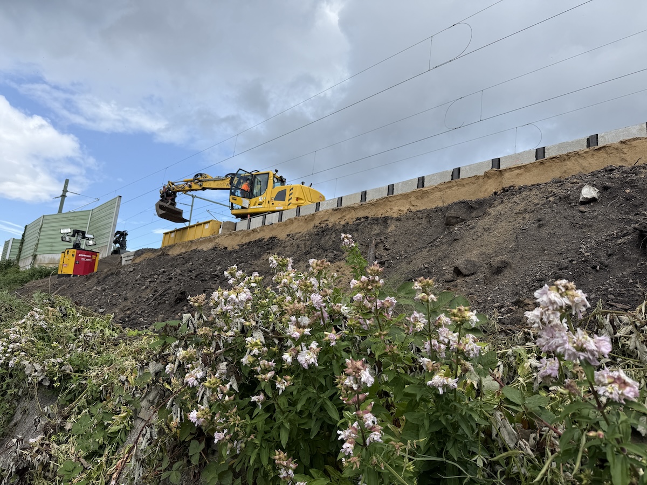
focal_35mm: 24
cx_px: 324
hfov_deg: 71.6
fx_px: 449
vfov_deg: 56.8
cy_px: 242
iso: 80
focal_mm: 6.76
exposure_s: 1/2907
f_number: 1.78
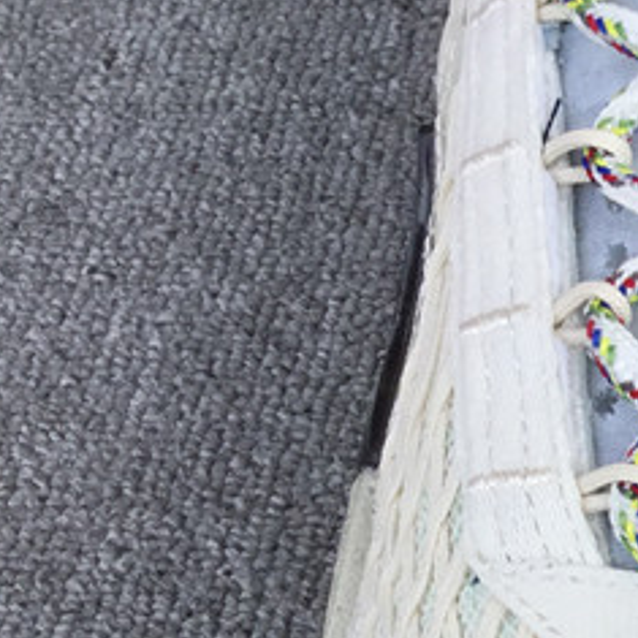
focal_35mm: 105
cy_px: 729
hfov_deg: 14.3
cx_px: 1203
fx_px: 2189
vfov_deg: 16.0
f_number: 2.4
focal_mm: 3.3
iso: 25
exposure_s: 1/500
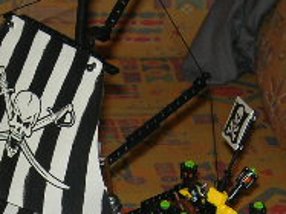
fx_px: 1445
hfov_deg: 11.2
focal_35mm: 175
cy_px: 287
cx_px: -28
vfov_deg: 8.3
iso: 64
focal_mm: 10.6
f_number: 3.2
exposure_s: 1/60.1
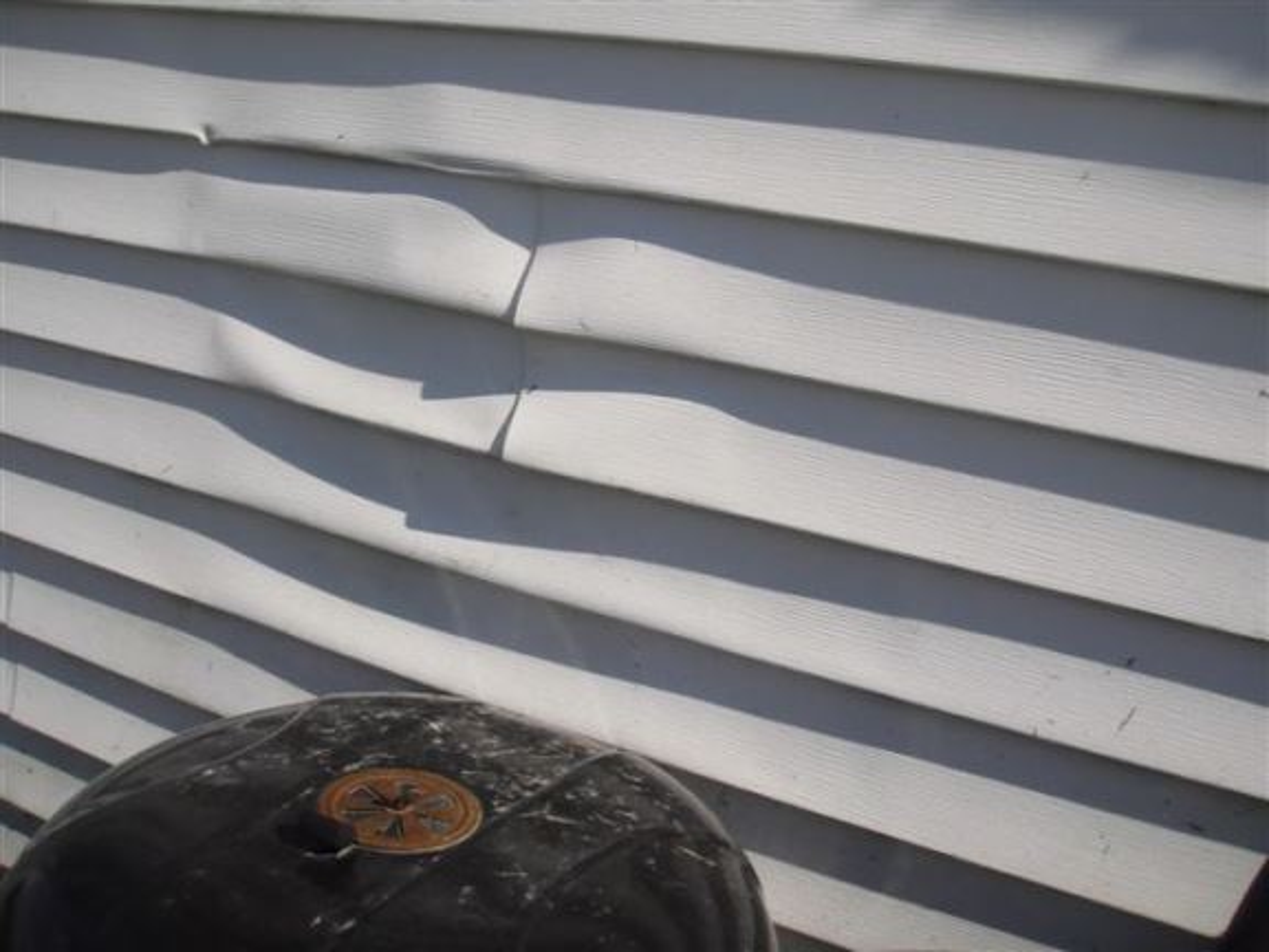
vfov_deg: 37.7
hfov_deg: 49.0
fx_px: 1393
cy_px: 476
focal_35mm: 38
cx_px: 634
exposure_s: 1/640
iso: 100
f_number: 6.6
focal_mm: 6.7
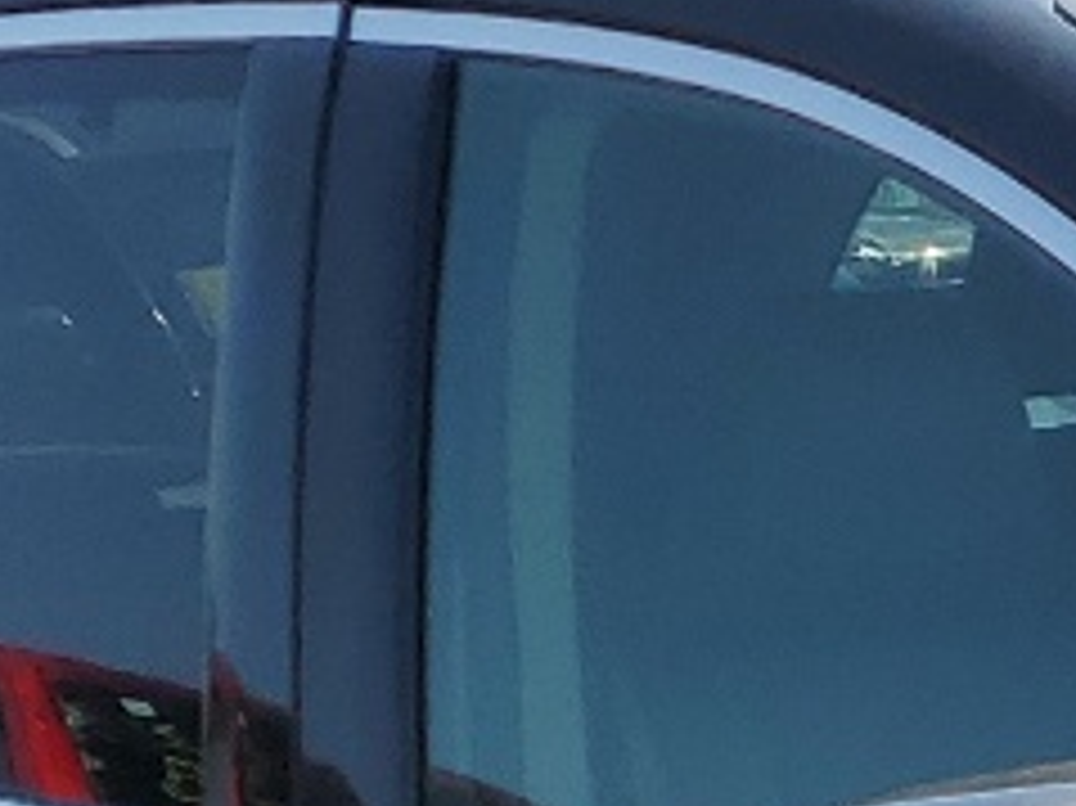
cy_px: 1842
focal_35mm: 174
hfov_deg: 10.3
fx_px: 5406
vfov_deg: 8.0
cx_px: 2260
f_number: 1.5
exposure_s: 1/2500
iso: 50
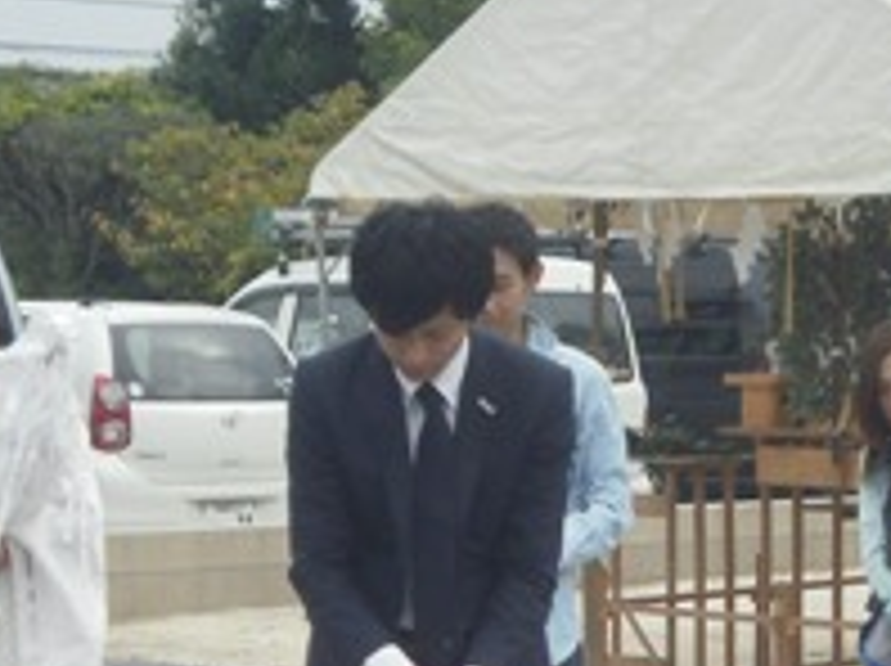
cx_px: 536
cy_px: 704
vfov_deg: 11.6
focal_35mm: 126
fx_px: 3239
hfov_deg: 15.6
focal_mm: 7.61
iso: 100
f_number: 3.4
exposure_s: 1/640
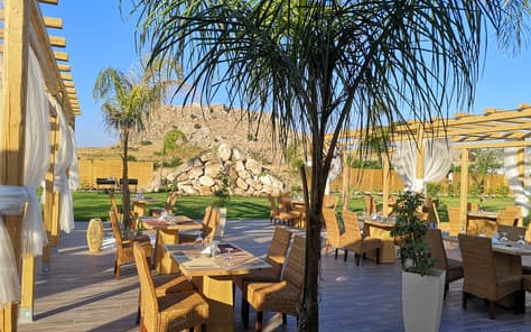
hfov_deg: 64.6
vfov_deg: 43.1
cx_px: 263
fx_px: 420
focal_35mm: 29
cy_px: 172
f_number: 1.8
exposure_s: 1/1340
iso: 50
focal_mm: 3.95
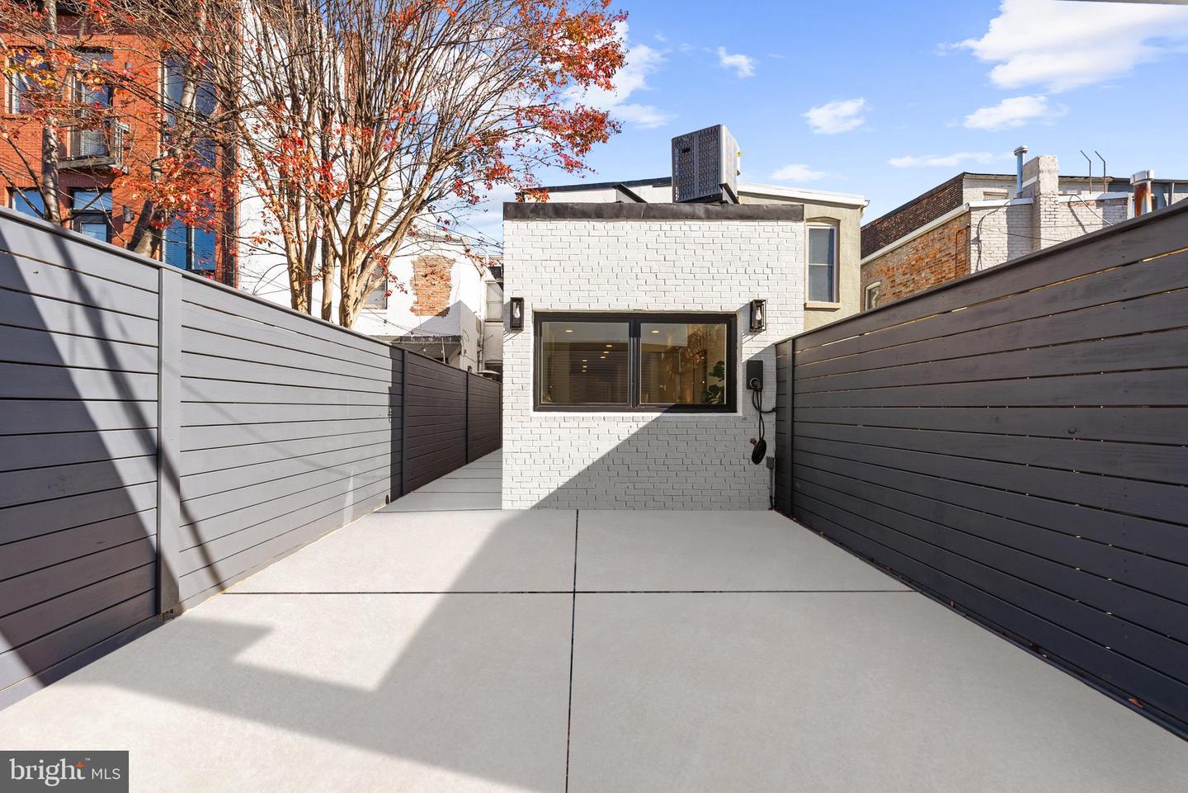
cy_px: 396
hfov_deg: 95.0
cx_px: 594
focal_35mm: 16
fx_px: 545
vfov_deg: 72.1
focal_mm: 16.5
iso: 200
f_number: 8
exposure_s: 1/160
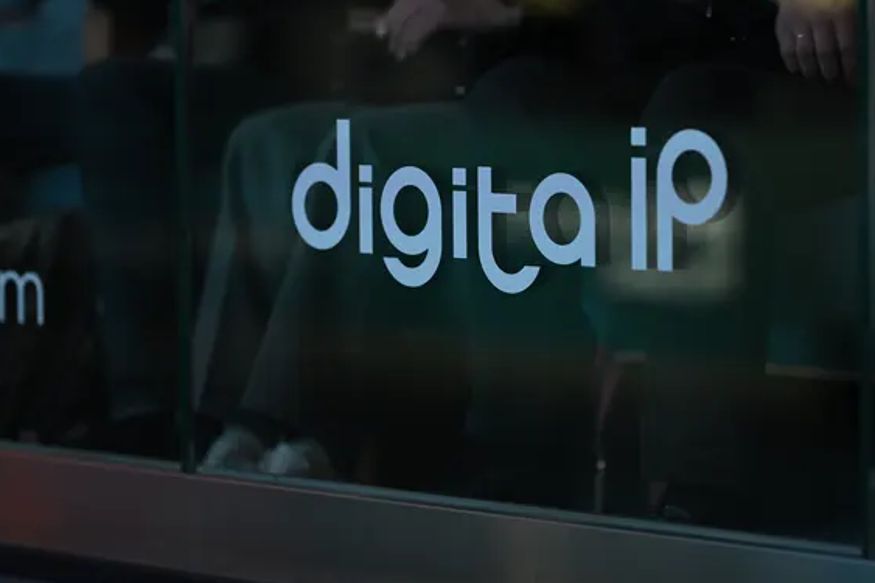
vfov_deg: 8.2
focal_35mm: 168
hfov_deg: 12.2
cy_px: 239
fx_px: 4082
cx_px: 485
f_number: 1.8
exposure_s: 1/125
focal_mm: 135
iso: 1250
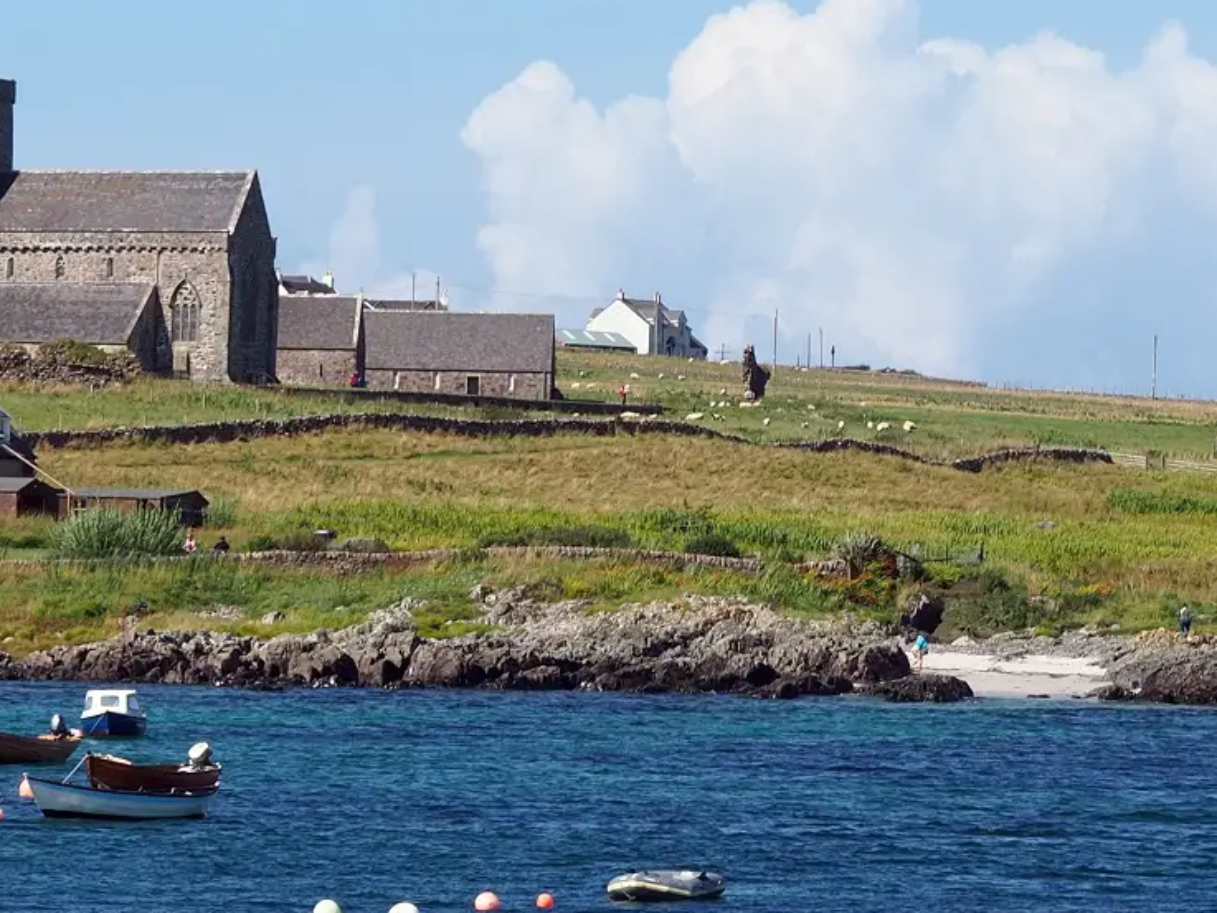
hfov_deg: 9.0
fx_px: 7630
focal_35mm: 217
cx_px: -102
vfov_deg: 6.8
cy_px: 449
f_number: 8
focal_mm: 40
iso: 200
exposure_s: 1/500
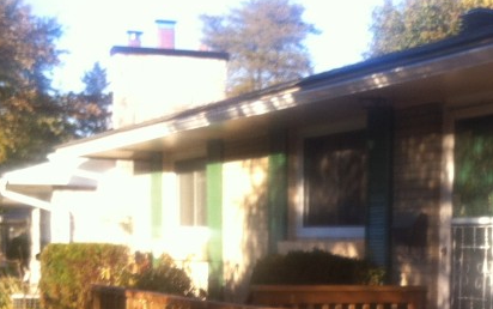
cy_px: 405
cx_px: 392
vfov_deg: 13.7
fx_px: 1237
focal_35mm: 92
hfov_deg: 22.3
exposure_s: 1/274
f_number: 2.8
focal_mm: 3.85
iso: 80
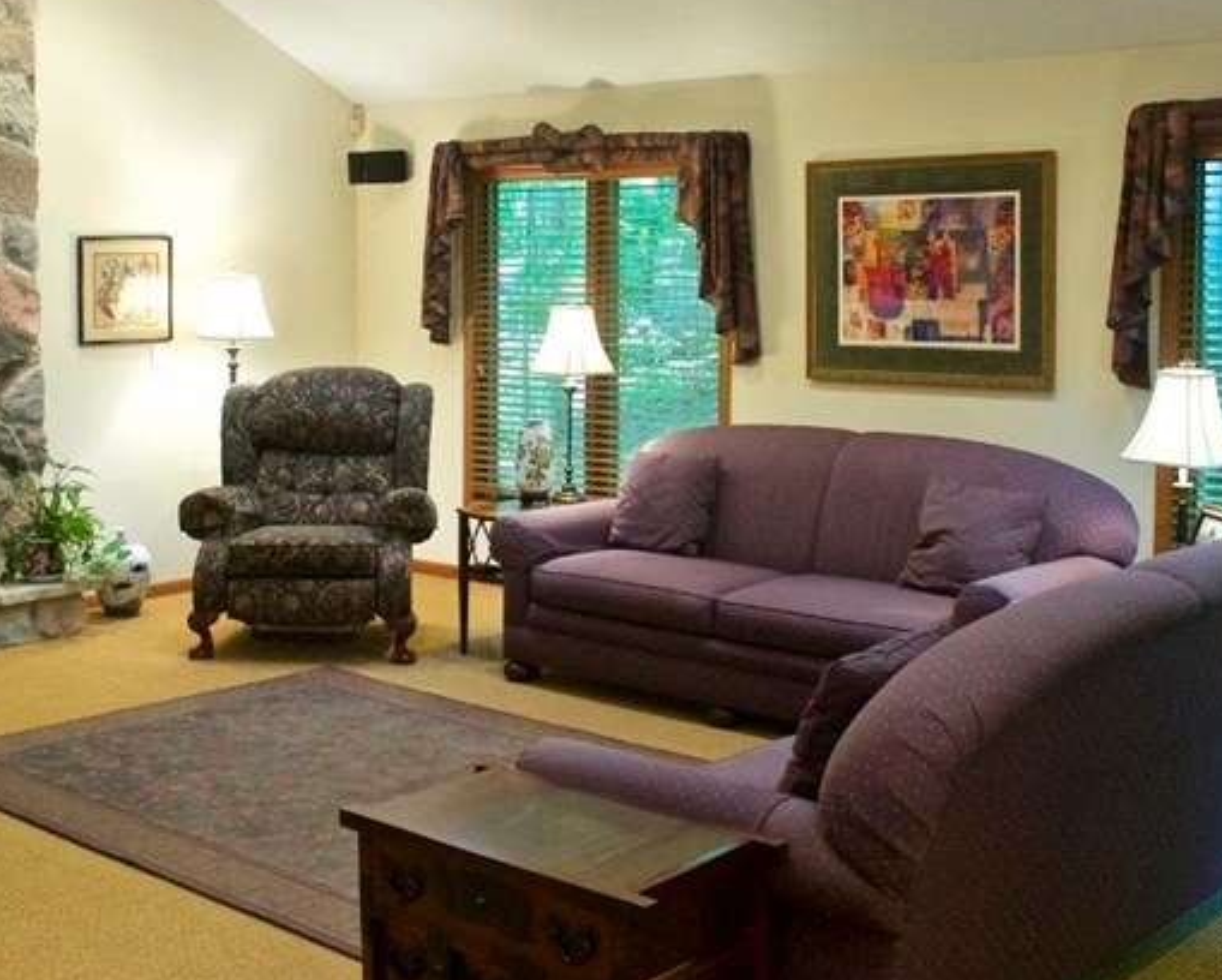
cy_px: 374
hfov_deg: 38.7
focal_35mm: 48
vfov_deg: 31.4
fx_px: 1737
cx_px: 521
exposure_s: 1/40
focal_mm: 24
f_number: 6.3
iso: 4000
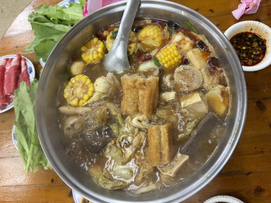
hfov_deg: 71.6
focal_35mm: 24
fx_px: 188
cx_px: 136
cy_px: 102
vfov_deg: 56.8
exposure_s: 1/60
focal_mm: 6.76
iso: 160
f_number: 1.78
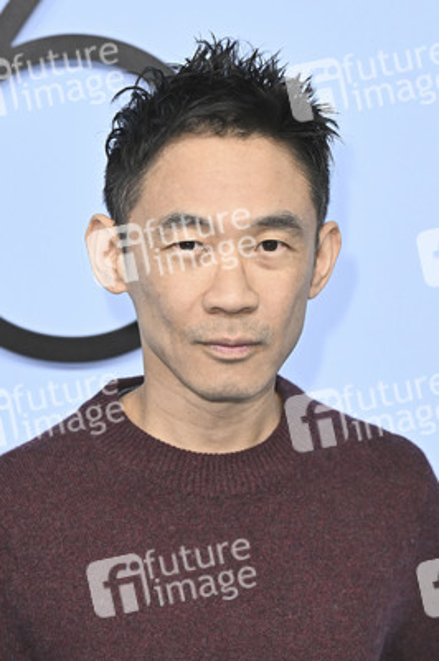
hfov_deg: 11.9
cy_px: 330
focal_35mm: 115
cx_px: 220
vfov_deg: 17.8
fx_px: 2107
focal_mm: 77
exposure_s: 1/320
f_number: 5.6
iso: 1600
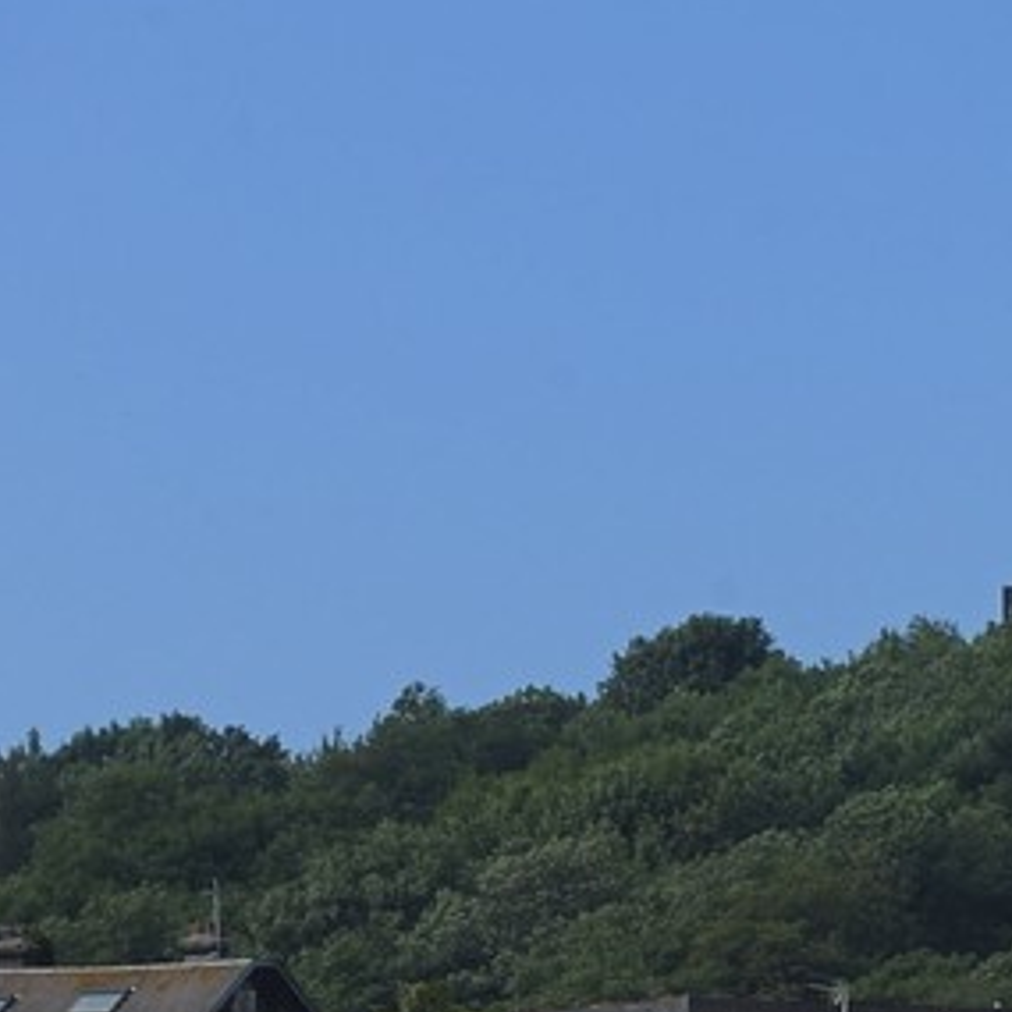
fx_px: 31488
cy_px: 1704
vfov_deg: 1.8
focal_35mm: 952
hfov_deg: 1.8
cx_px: 2688
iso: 200
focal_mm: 200
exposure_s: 1/250
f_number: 11
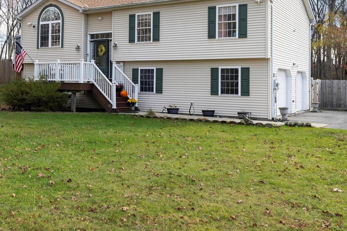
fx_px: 385
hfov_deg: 48.3
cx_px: 144
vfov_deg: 32.5
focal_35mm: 40
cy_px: 46
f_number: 8
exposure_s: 1/1000
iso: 320
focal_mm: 24
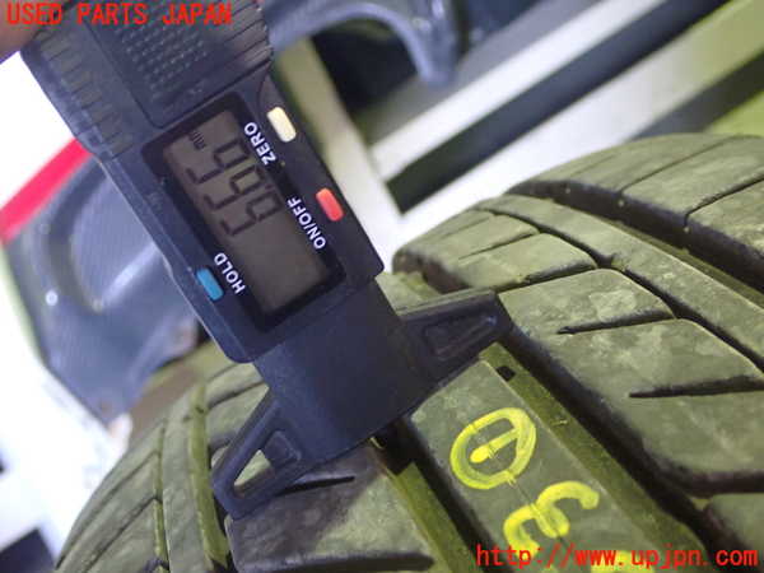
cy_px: 286
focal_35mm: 47
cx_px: 382
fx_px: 1037
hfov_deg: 40.4
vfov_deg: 30.9
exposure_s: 1/13
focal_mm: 8.4
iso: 800
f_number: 3.1
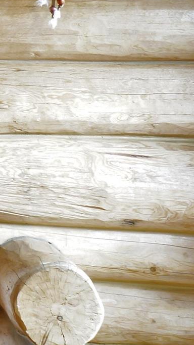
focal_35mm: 113
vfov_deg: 18.3
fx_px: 1034
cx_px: -404
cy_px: -25
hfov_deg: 8.7
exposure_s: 1
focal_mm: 16
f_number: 9
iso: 200
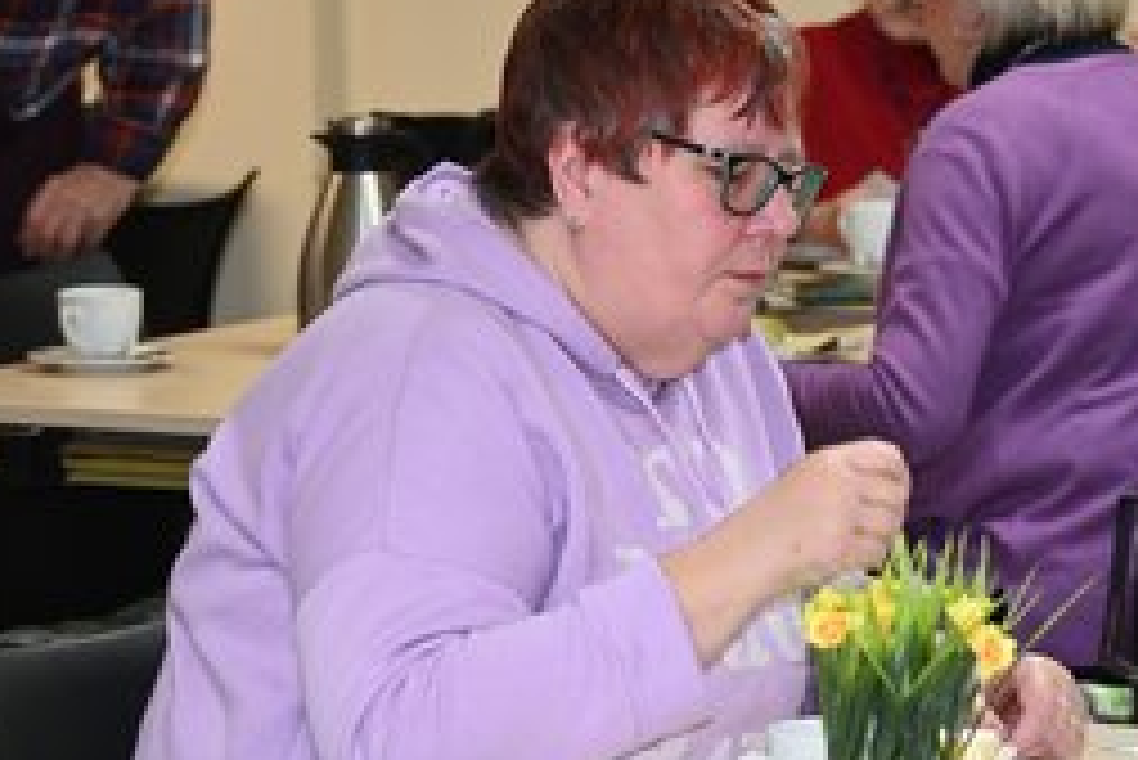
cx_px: 1008
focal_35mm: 209
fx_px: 6610
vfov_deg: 6.6
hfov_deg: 9.8
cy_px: 488
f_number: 6.7
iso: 1800
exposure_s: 1/60
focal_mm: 115
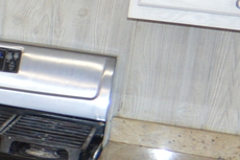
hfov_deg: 12.4
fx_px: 986
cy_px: 85
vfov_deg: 9.3
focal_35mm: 148
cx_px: -218
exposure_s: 1/125
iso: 400
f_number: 4
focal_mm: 14
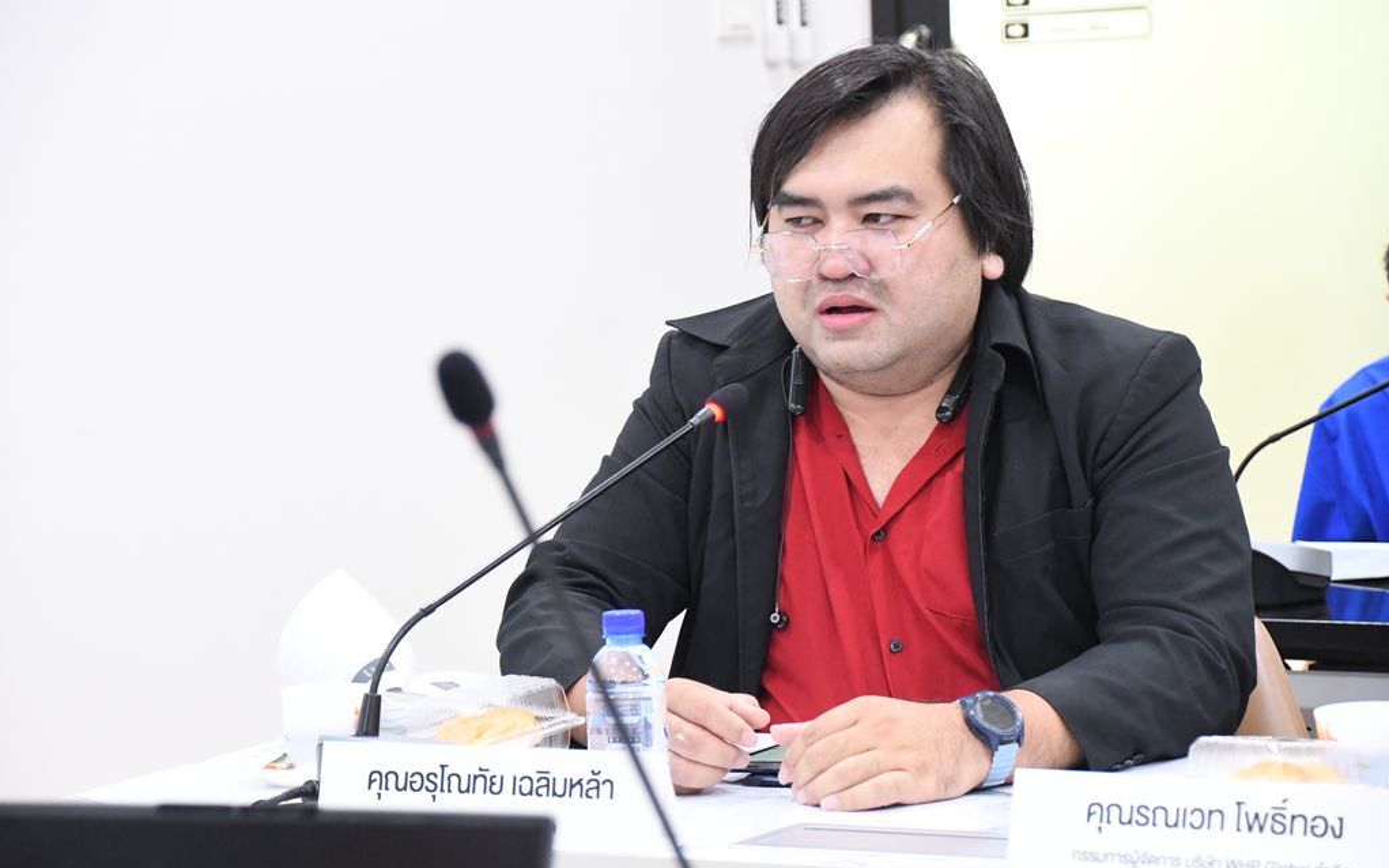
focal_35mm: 138
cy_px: 421
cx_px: 695
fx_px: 5224
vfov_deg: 9.5
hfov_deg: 15.1
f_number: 5.3
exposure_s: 1/50
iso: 4500
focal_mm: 90
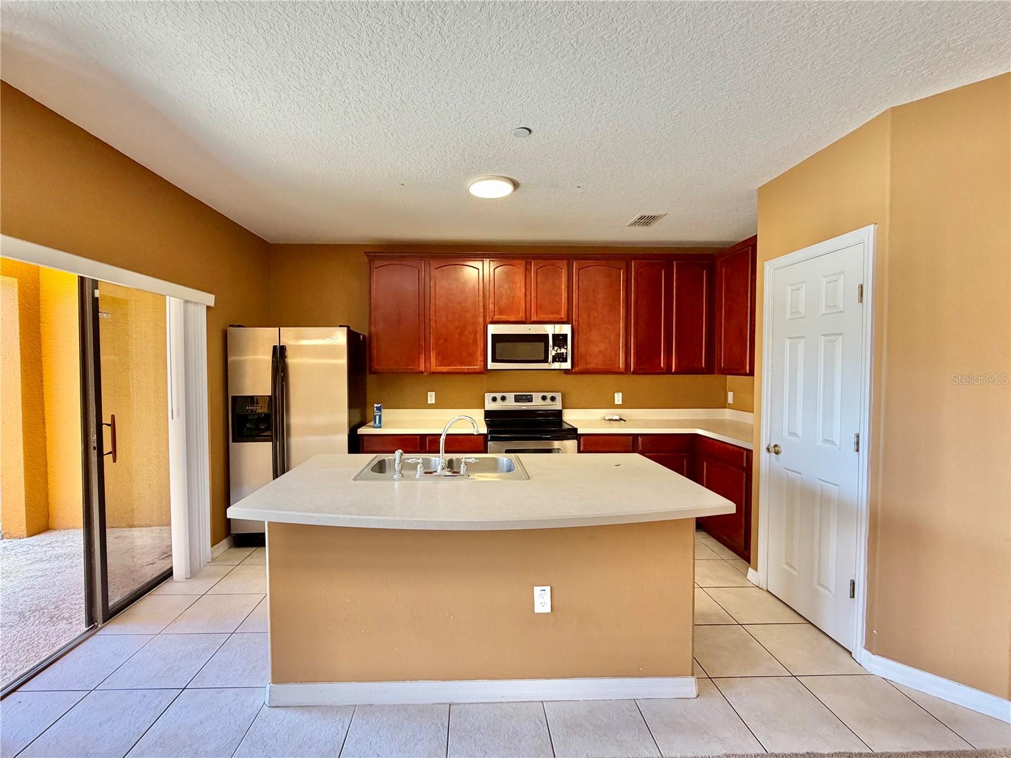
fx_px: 409
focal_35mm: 14
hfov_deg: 102.1
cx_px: 506
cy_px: 379
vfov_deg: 85.7
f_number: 2.2
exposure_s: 1/120
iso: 320
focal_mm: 2.22
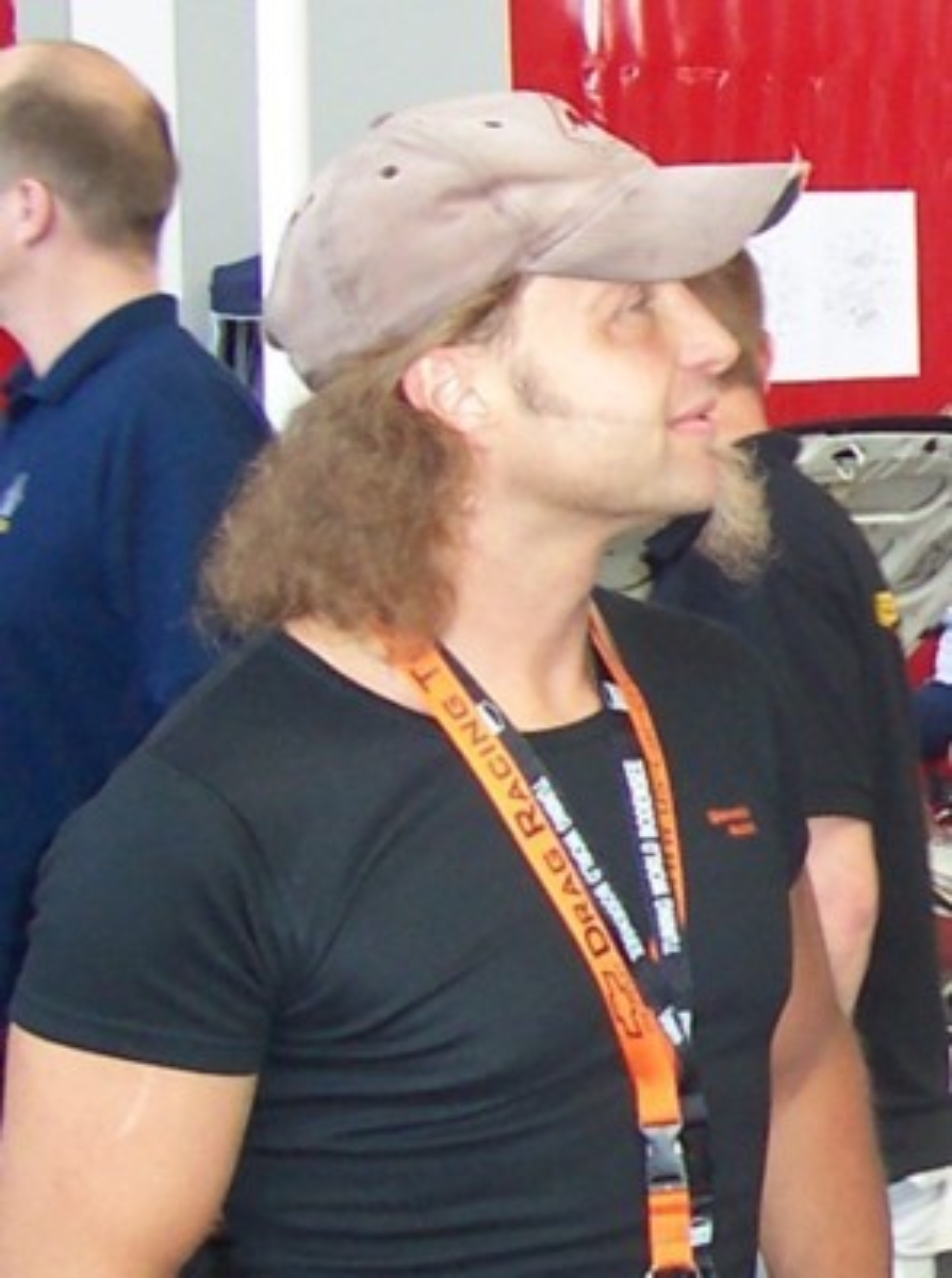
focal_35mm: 37
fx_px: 1363
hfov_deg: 38.5
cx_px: 476
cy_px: 639
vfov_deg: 50.2
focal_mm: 5.6
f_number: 2.8
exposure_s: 1/60
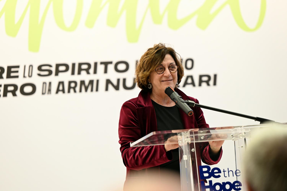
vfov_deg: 10.5
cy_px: 96
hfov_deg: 15.8
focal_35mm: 130
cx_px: 144
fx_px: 1036
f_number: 3.2
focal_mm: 130
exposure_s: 1/125
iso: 800
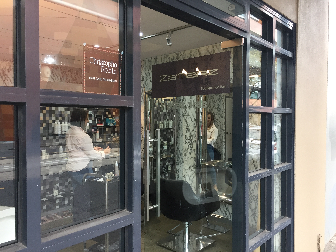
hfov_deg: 61.7
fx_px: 281
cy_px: 126
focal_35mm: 29
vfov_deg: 48.2
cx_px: 168
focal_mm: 4.15
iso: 50
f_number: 2.2
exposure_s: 1/33
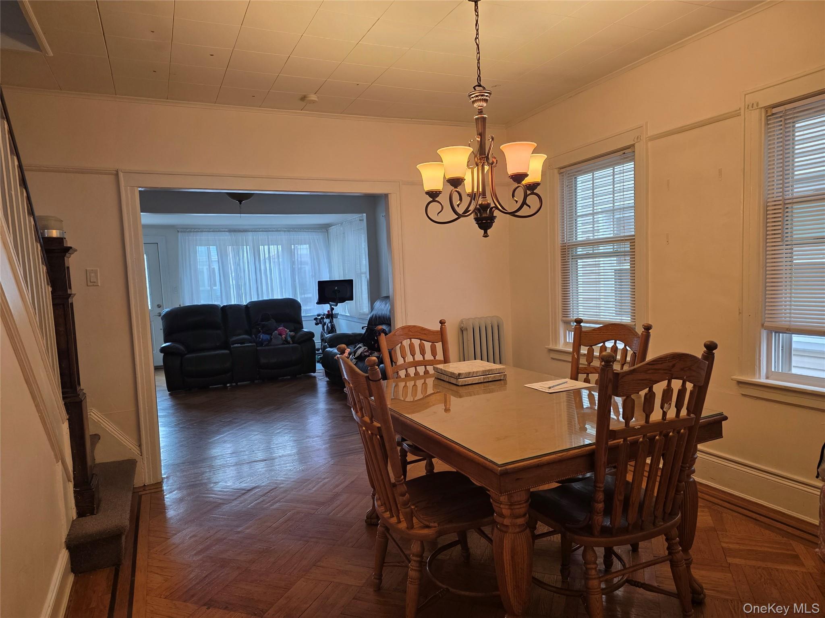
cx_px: 412
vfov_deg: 58.9
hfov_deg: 73.9
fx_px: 548
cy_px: 309
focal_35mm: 23
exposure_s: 1/120
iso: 160
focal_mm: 6.3
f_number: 1.7
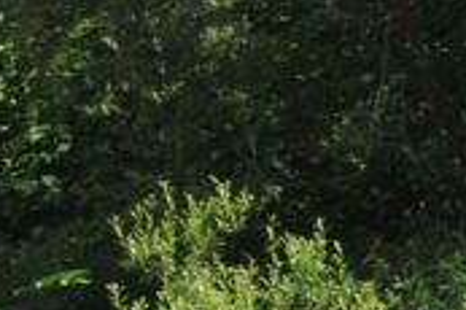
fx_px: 7113
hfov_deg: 3.7
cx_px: -862
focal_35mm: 550
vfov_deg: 2.5
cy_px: 267
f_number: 9
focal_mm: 62
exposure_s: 1/320
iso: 200
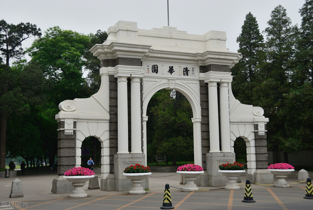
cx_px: 156
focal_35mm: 48
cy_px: 105
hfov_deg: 41.1
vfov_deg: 28.1
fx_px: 418
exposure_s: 1/250
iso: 200
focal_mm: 32
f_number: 5.6
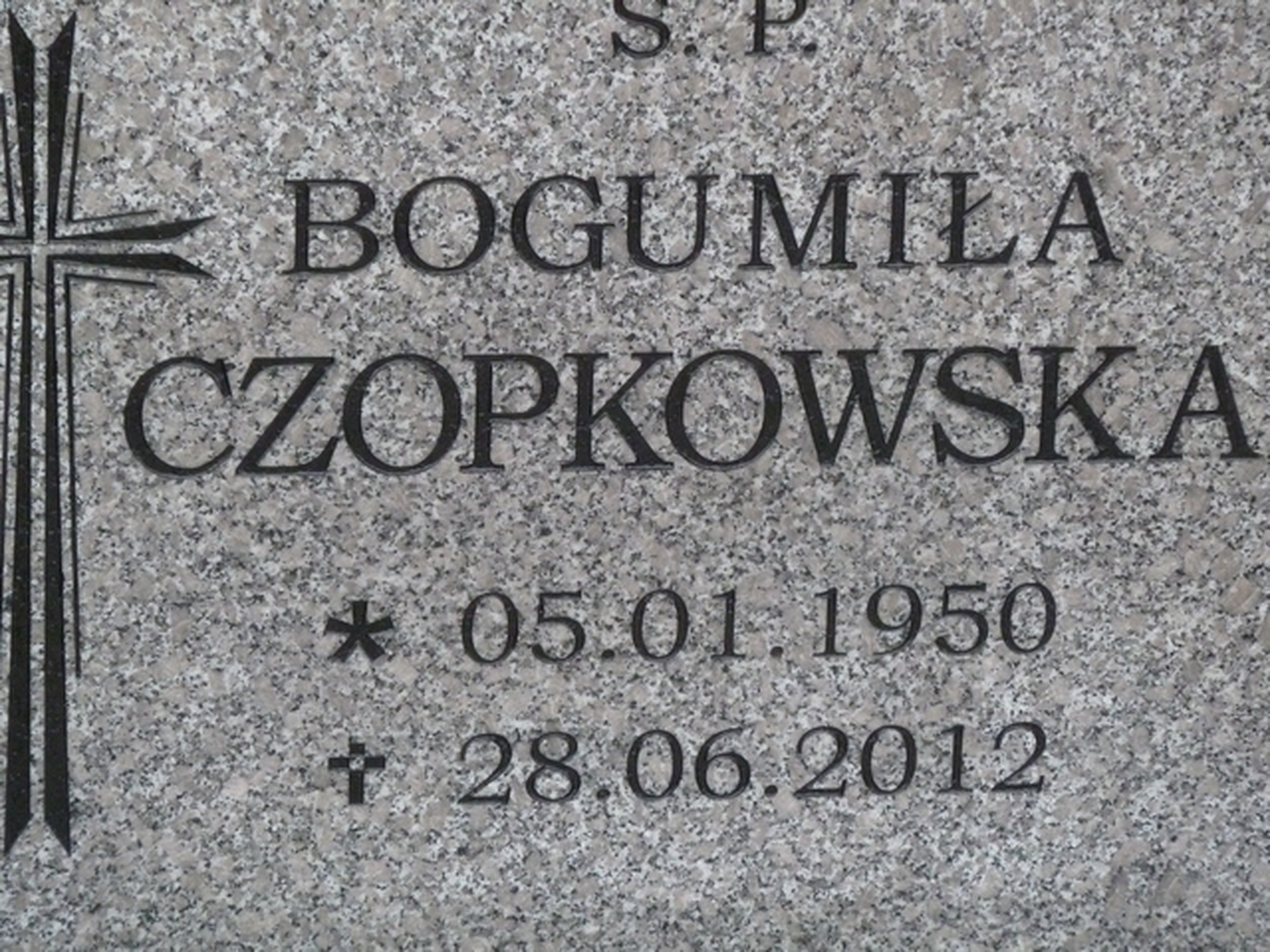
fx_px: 7191
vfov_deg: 7.6
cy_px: 476
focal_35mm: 196
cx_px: 635
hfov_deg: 10.1
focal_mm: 32.1
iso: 640
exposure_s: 1/320
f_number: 4.5
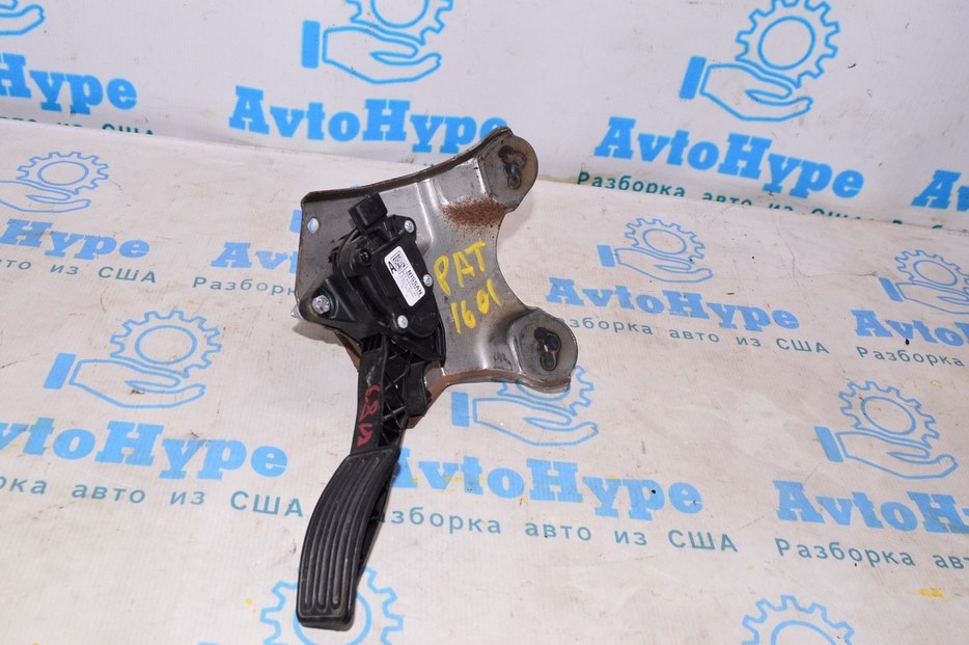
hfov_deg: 55.0
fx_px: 929
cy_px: 325
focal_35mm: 35
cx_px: 440
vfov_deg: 38.2
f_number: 8
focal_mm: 21
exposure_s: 1/200
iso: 1600
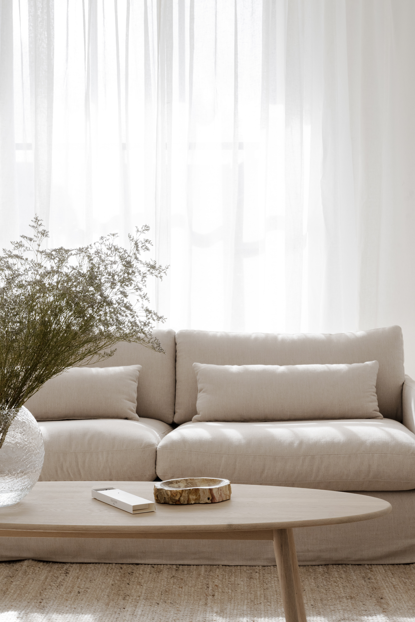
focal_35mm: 60
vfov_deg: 33.4
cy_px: 355
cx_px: 239
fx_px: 1038
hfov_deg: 22.6
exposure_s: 1/80
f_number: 10
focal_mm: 52
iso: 320
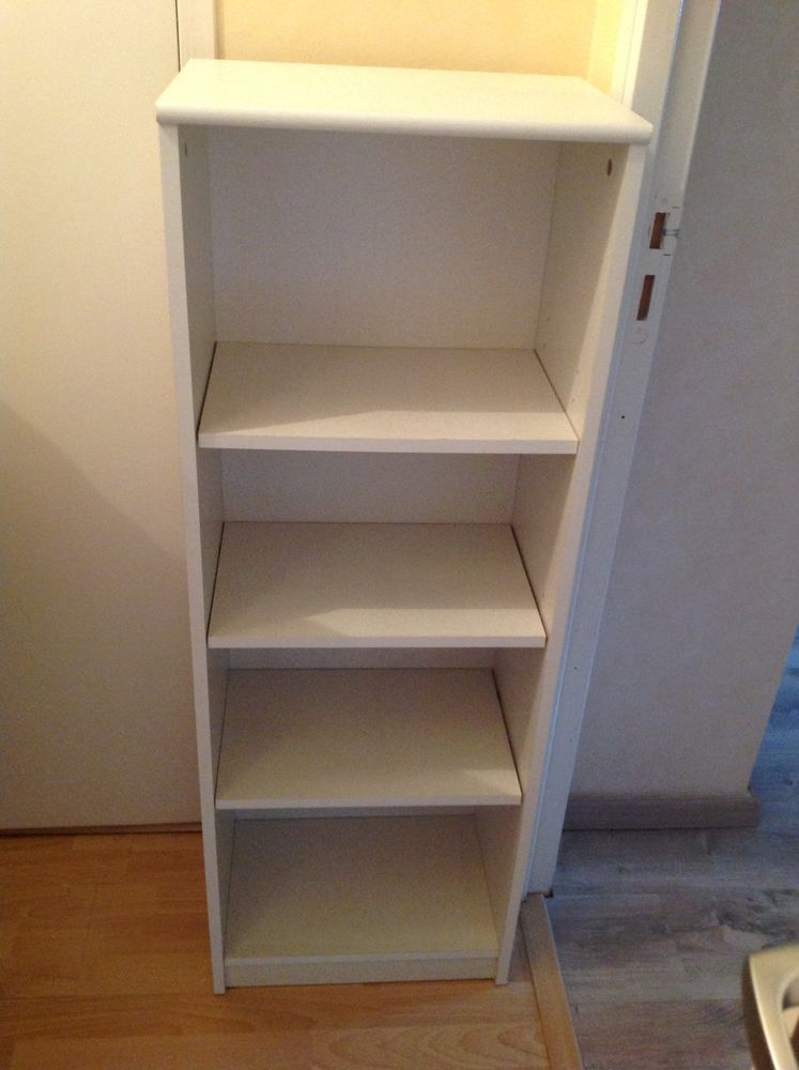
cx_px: 400
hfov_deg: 40.6
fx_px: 1080
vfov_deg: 52.7
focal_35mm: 35
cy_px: 535
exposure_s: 1/17
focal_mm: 4.28
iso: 320
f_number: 2.4
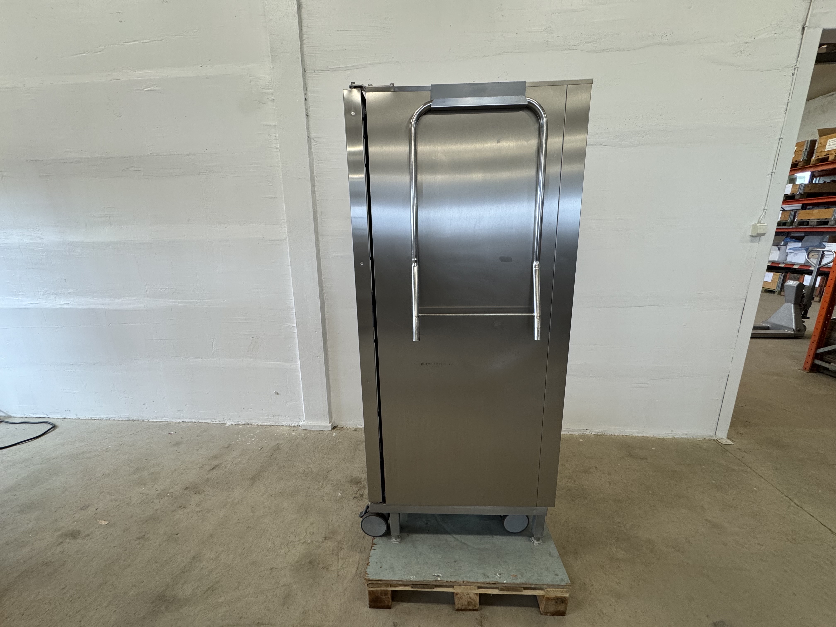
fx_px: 338
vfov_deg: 85.7
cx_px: 418
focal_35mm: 14
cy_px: 314
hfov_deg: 102.1
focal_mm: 2.22
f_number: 2.2
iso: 160
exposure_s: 1/100
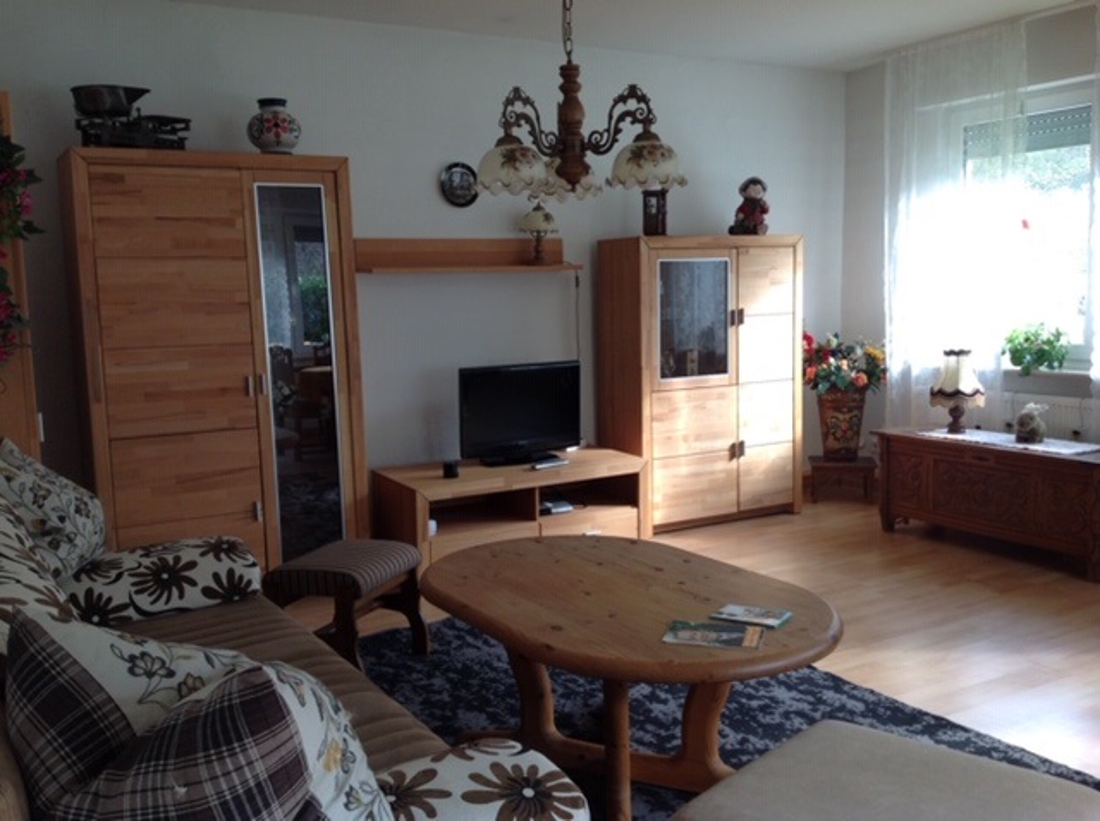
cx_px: 550
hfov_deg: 52.7
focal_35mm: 35
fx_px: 1111
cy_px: 410
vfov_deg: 40.6
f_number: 2.4
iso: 64
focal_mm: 4.28
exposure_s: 1/40
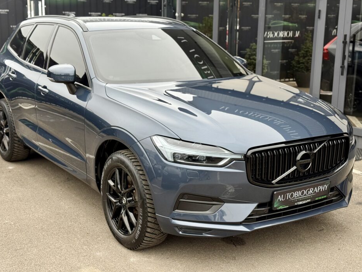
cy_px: 132
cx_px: 173
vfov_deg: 27.5
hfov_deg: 36.2
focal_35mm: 53
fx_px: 554
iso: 80
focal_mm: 6.76
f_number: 1.78
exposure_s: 1/127
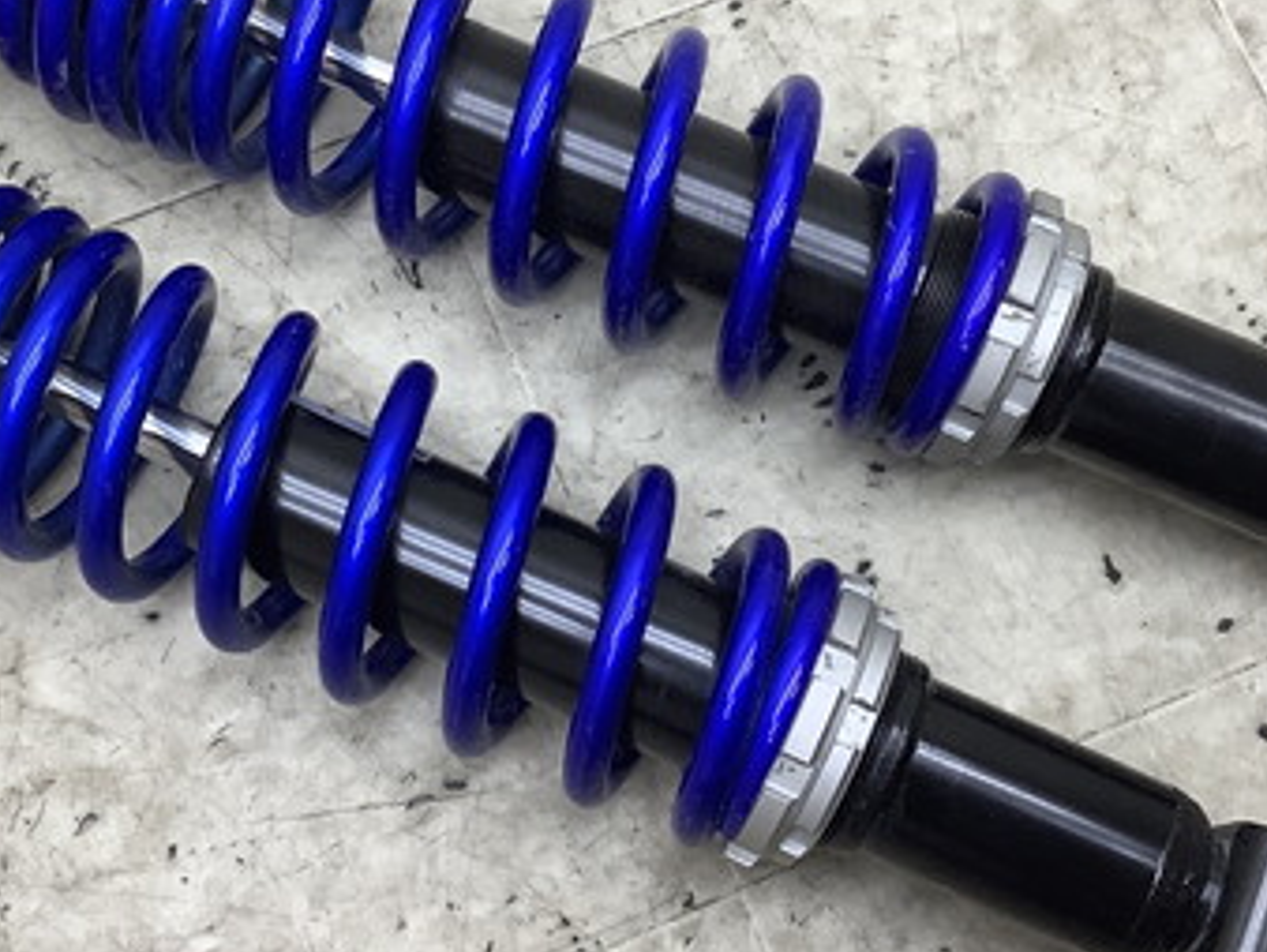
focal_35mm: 55
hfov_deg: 34.9
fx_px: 2015
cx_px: 581
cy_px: 401
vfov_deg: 26.6
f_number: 2.4
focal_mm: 3.3
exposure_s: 1/120
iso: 80
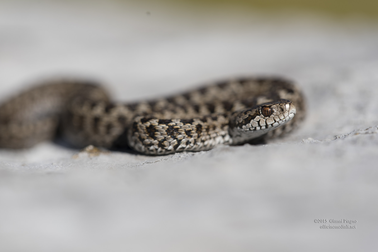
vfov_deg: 9.2
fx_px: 1575
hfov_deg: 13.7
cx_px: 189
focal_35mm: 150
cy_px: 126
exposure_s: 1/1250
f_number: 6.3
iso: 200
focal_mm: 150
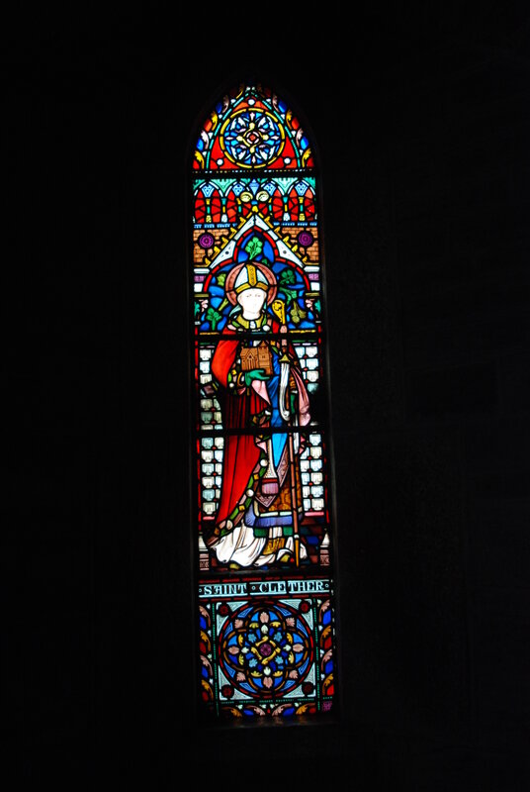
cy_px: 396
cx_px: 265
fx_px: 792
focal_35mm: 36
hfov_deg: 37.0
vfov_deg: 53.1
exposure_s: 1/40
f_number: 4.5
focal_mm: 24
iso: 400
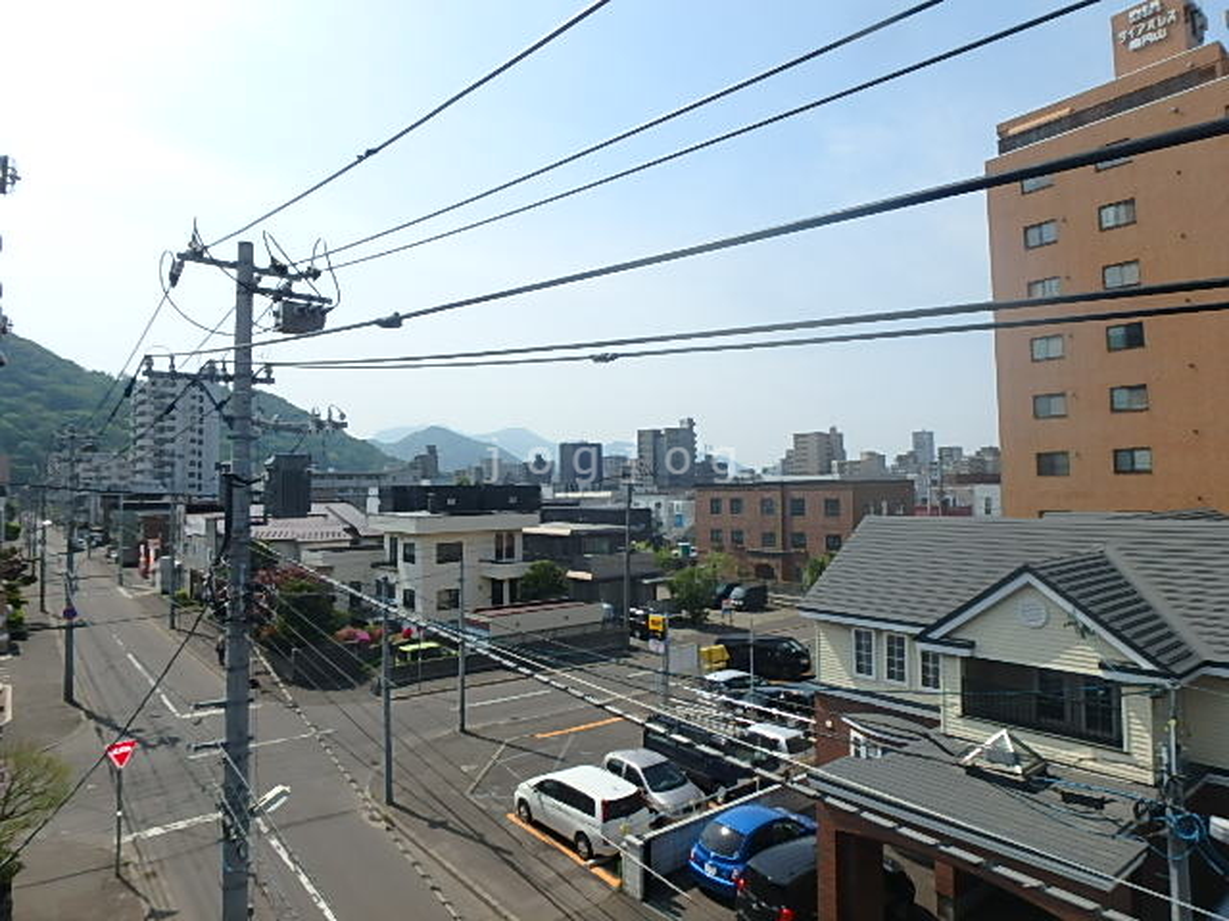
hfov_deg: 79.0
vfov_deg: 63.4
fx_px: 746
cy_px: 460
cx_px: 614
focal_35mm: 21
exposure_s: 1/640
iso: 125
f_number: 6
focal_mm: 3.7
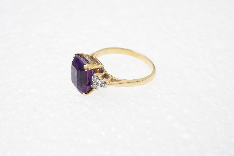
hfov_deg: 43.6
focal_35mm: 45
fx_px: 292
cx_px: 117
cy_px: 78
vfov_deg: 29.9
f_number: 20
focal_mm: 30
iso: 320
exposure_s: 1/125
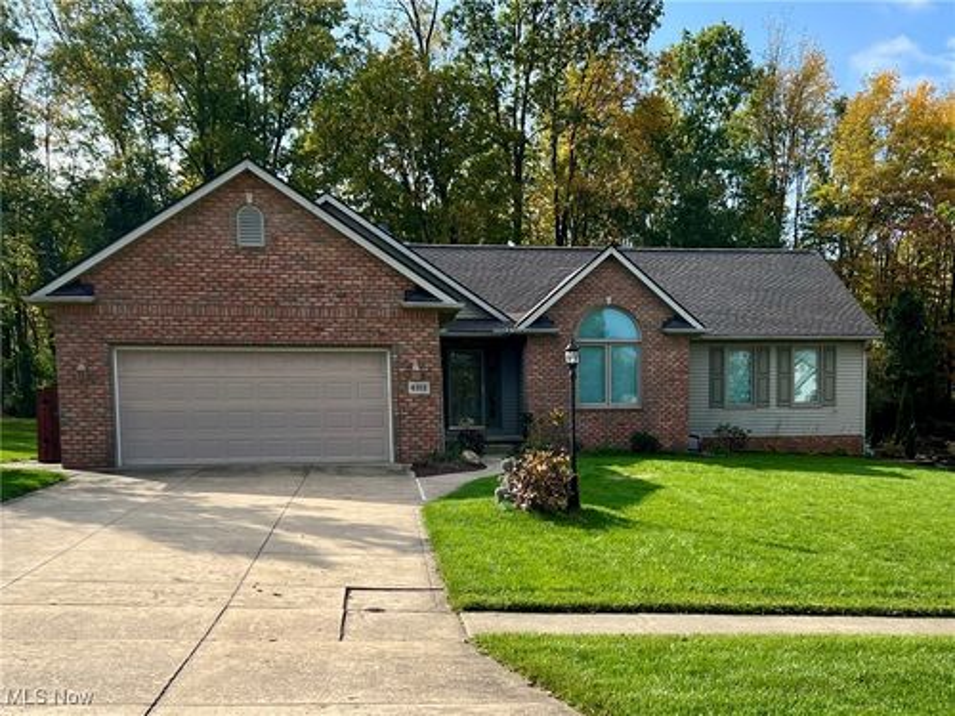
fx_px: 717
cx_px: 478
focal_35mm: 26
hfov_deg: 67.3
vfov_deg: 53.1
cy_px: 358
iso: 50
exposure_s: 1/3356
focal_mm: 5.7
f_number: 1.5
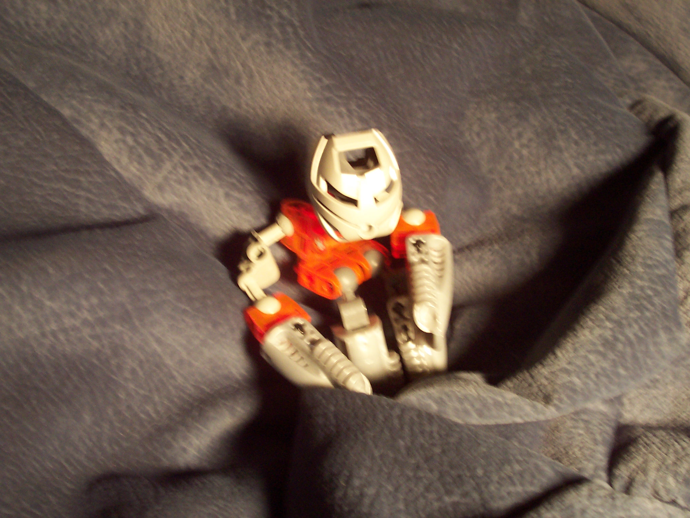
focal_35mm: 46
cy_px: 259
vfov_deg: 31.5
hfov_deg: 41.2
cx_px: 345
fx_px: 917
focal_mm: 7
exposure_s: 1/10
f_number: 3
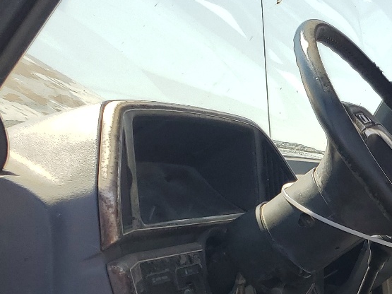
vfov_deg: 18.8
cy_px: 325
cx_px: 537
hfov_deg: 22.6
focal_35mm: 75
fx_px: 849
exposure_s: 1/1667
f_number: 1.5
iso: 50
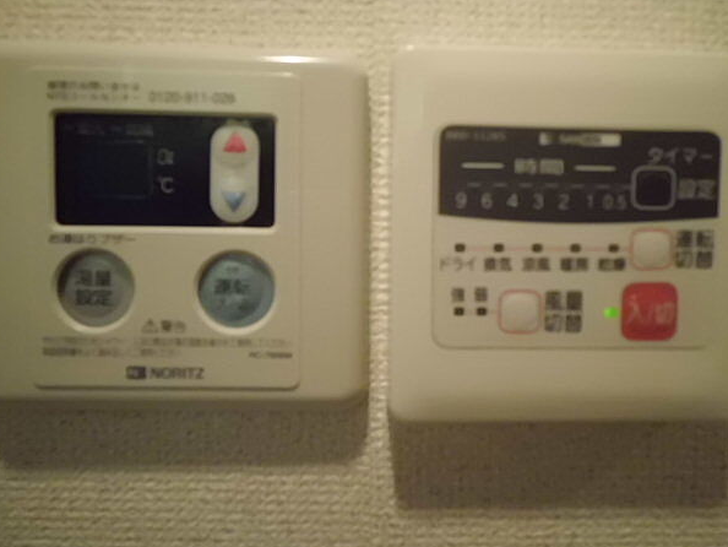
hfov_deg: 63.4
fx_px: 589
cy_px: 271
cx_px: 359
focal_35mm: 28
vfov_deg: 49.8
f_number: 2.8
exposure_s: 1/125
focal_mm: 4.7
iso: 800
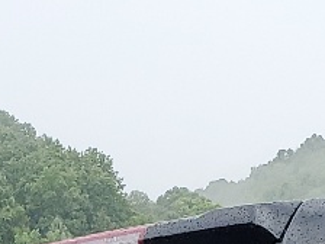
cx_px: 158
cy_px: 731
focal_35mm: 186
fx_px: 1746
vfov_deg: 7.1
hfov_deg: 10.6
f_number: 1.5
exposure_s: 1/357
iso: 50
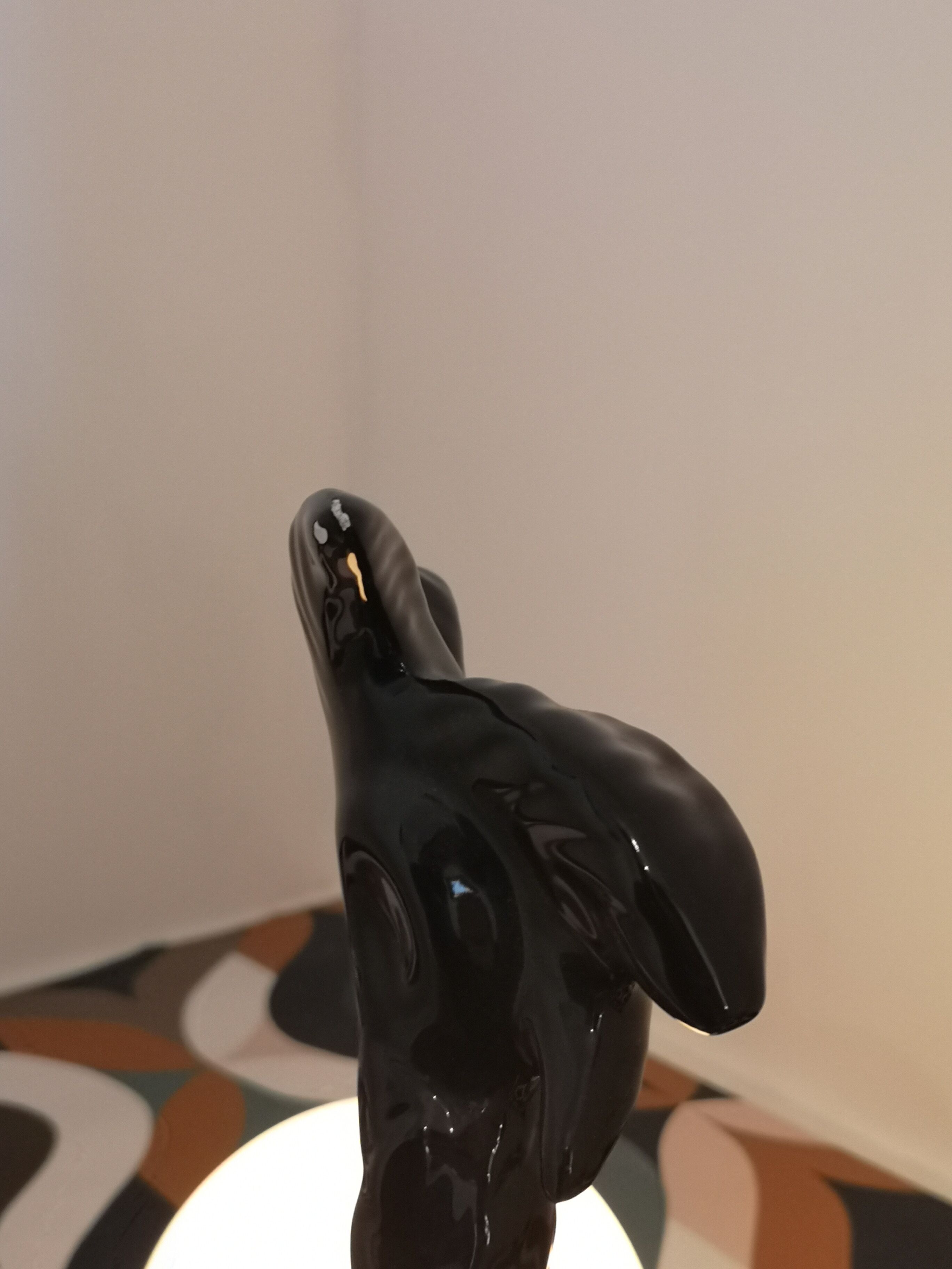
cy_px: 634
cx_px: 476
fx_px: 1430
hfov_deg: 36.8
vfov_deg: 47.9
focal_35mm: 39
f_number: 1.8
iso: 125
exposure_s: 1/50
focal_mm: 5.58
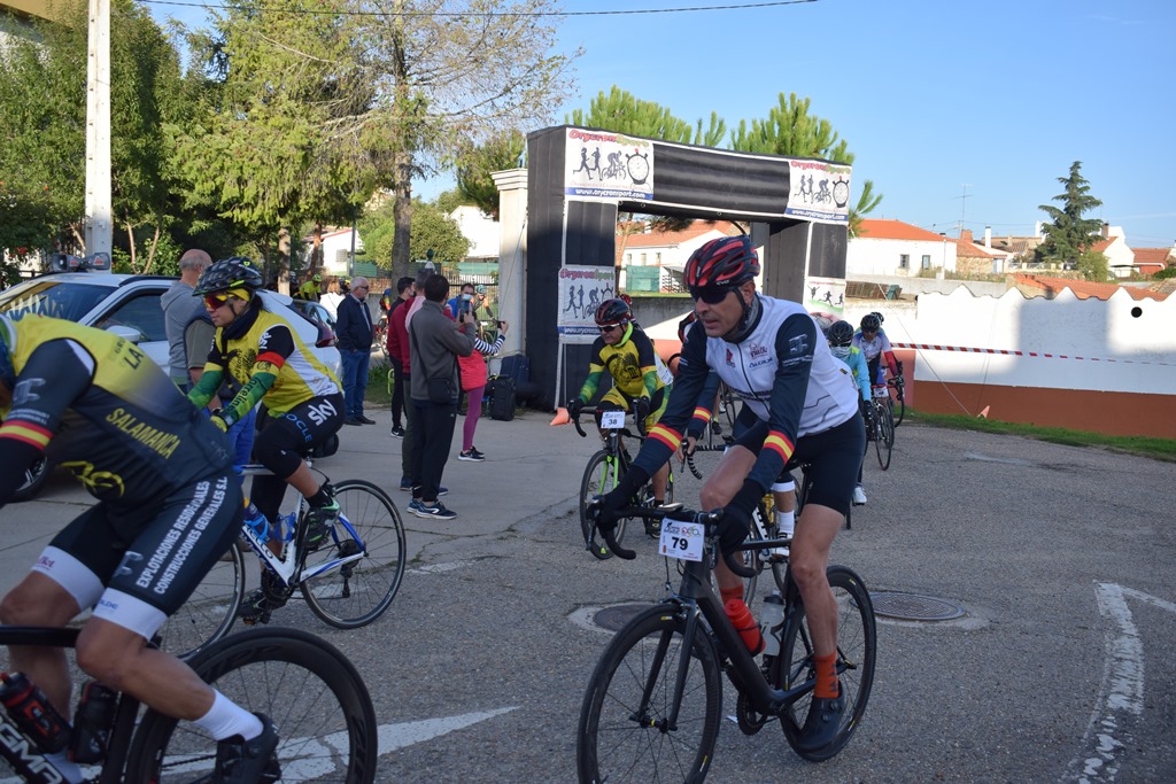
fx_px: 1176
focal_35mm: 36
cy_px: 392
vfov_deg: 36.9
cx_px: 588
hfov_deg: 53.1
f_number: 5.6
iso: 400
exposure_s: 1/1250
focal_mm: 24
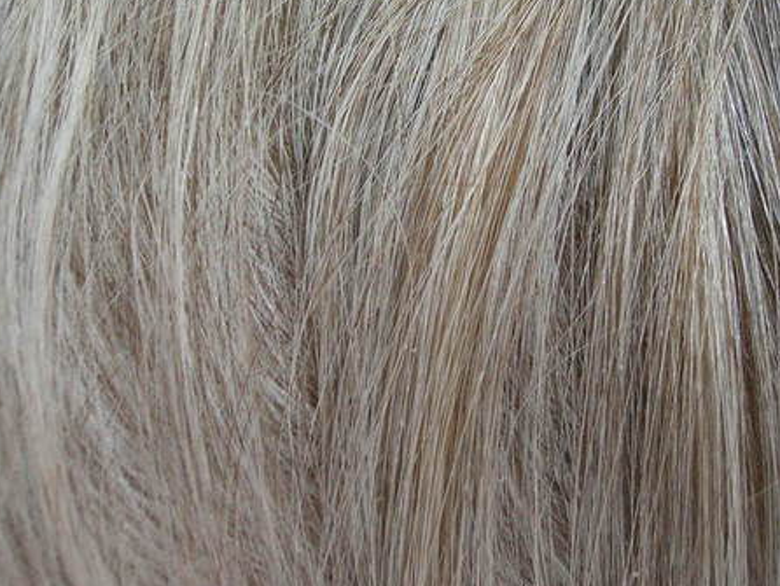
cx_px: 448
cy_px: 185
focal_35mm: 66
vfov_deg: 22.2
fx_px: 1488
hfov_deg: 29.3
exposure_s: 1/56.2
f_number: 3.2
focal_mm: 7.7
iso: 50
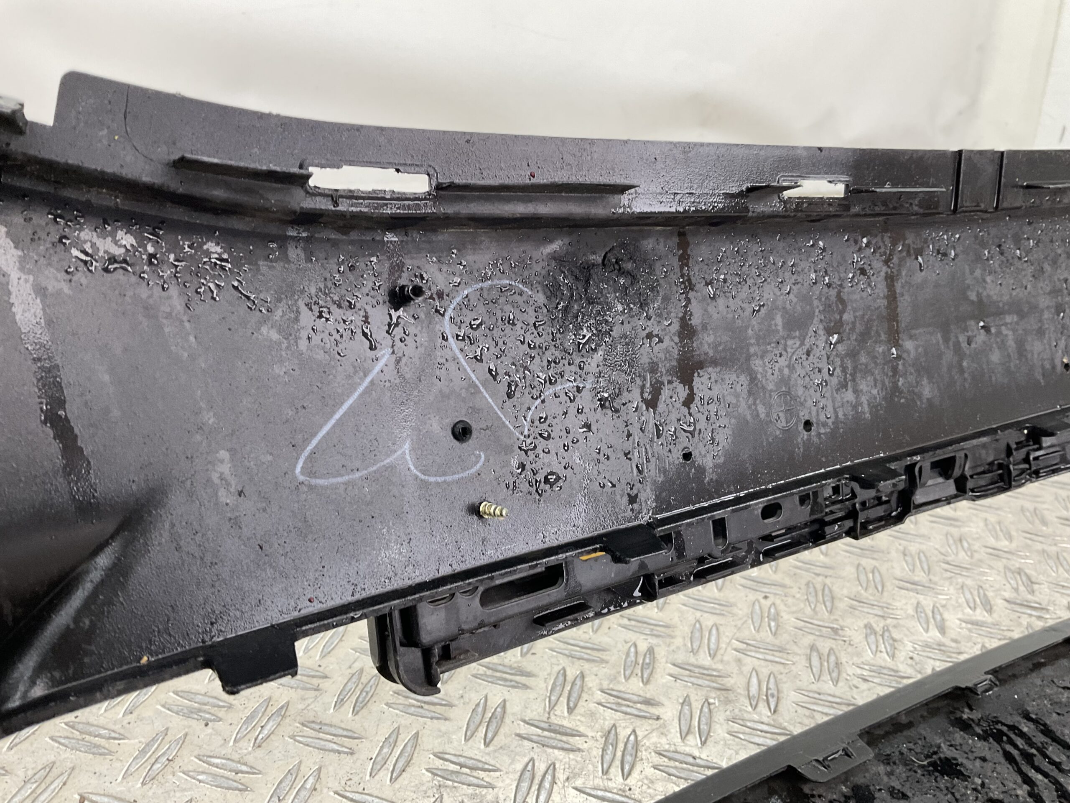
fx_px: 896
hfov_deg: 61.7
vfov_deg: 48.2
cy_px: 402
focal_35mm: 29
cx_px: 535
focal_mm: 3
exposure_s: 1/100
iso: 64
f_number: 1.8
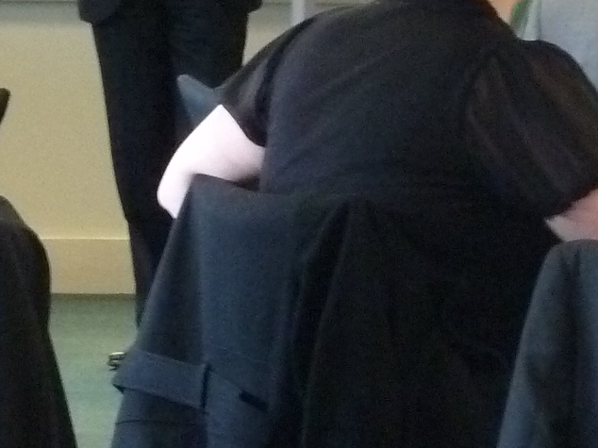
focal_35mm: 420
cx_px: 392
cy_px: 220
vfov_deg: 3.5
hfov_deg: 4.7
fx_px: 7253
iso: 500
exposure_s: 1/8
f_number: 4.3
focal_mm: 17
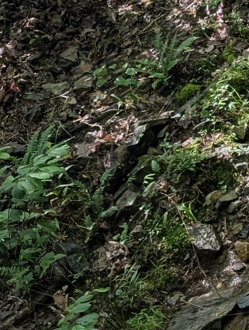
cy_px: 99
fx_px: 1214
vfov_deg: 15.5
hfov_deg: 10.5
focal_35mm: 127
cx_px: 536
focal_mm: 6.9
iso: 20
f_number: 1.68
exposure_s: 1/93.5
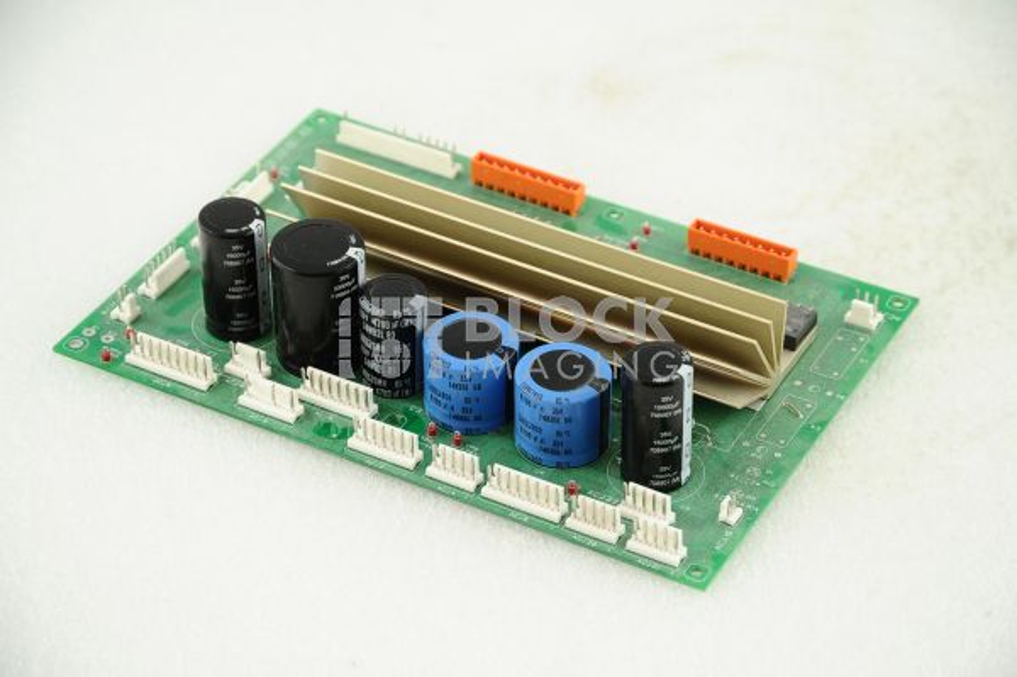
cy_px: 338
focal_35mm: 120
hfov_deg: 17.1
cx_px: 508
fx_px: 3387
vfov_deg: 11.4
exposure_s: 1/100
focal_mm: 120
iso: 800
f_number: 7.1
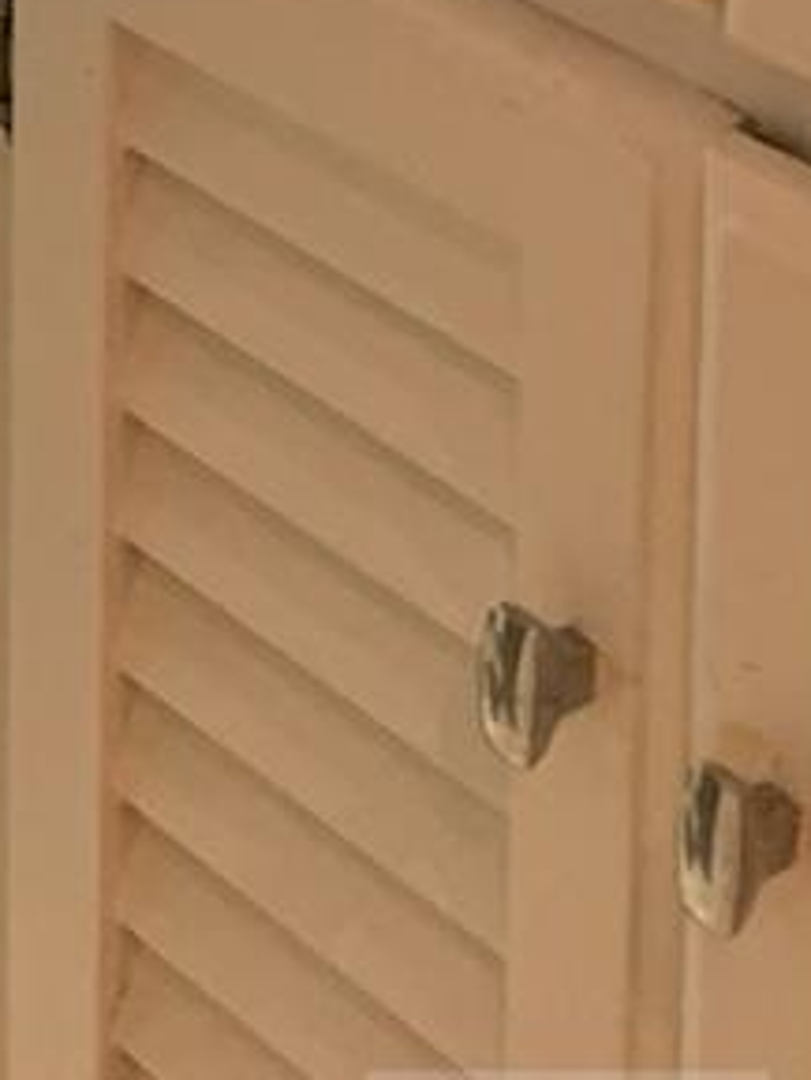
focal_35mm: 135
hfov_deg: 9.7
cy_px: -1439
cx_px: -1172
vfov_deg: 12.0
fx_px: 4214
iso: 100
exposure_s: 1/60
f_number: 1.8
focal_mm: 4.25
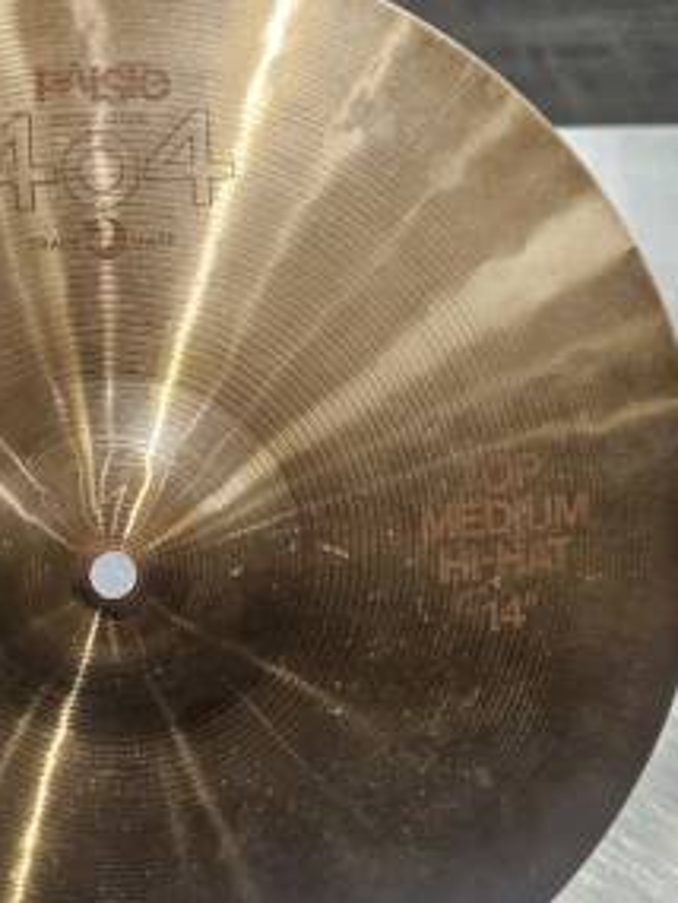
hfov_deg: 33.6
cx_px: 155
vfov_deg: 44.8
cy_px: 466
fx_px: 1096
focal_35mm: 42
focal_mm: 5.4
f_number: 1.8
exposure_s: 1/60
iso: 160
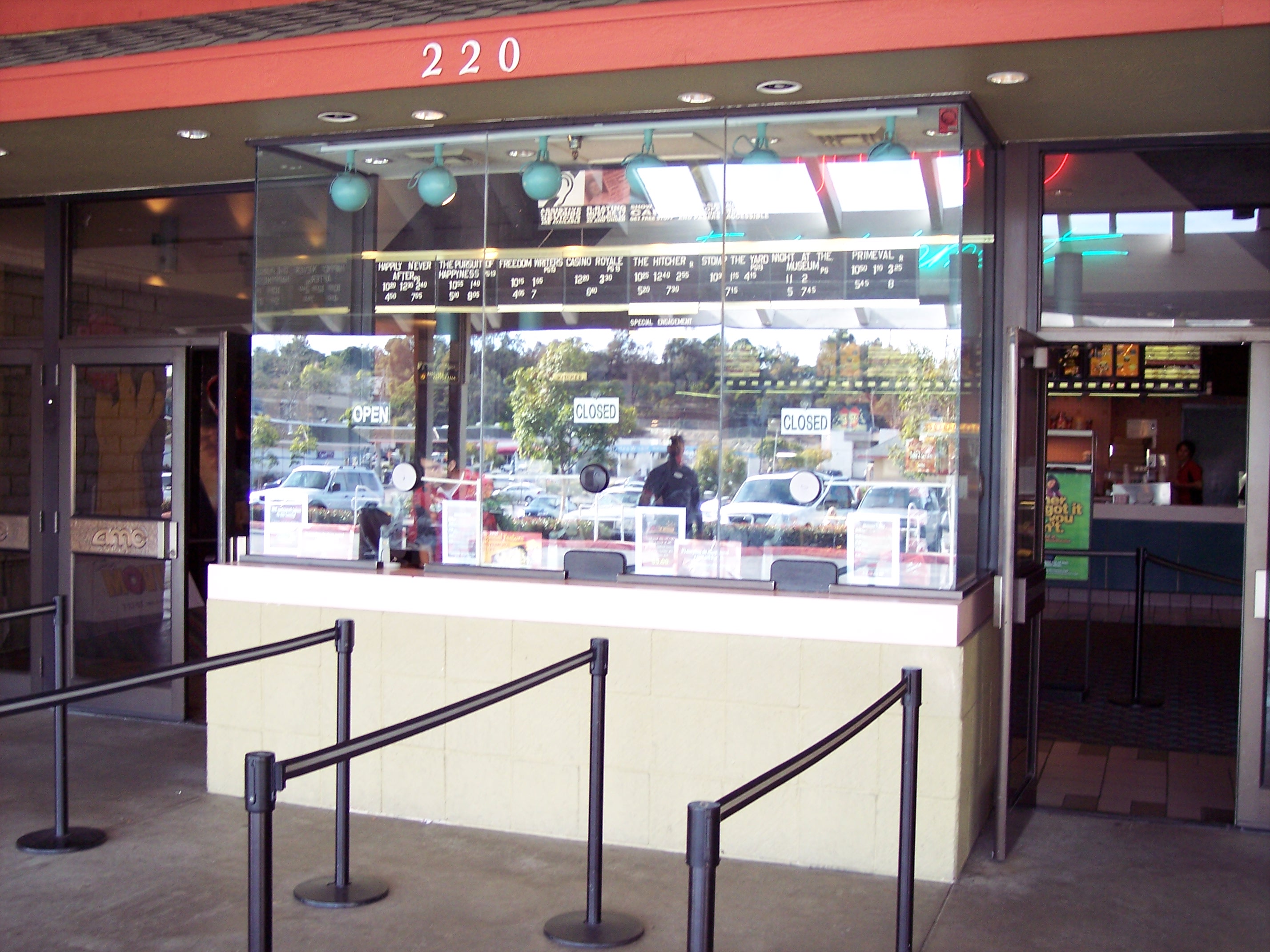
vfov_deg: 36.8
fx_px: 1431
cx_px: 635
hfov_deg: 47.9
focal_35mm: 39
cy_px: 476
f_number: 2.8
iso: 140
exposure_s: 1/60
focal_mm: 8
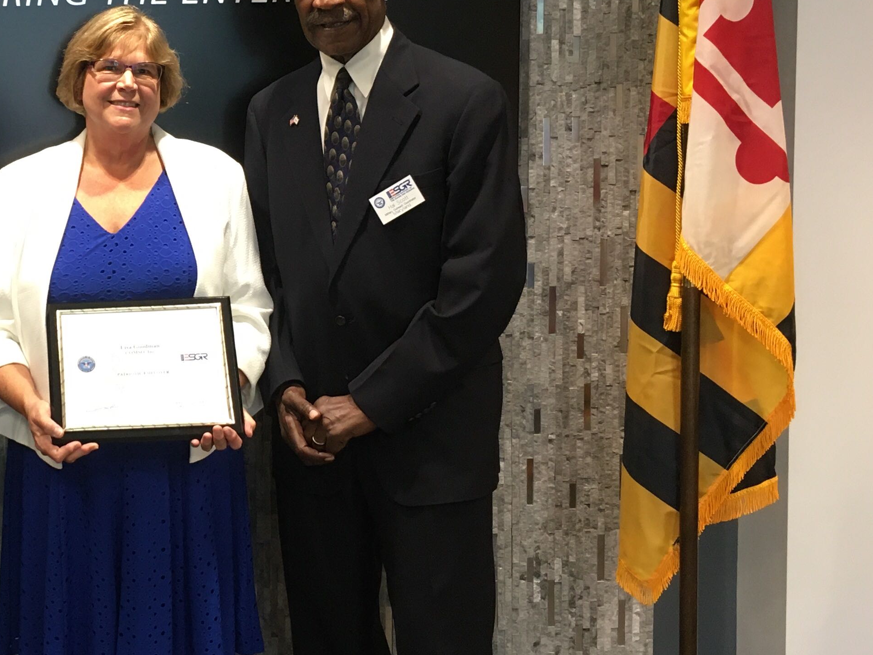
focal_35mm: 61
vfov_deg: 23.9
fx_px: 1538
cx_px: 39
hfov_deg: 29.9
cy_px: 216
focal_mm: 4.15
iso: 100
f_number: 2.2
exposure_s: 1/30
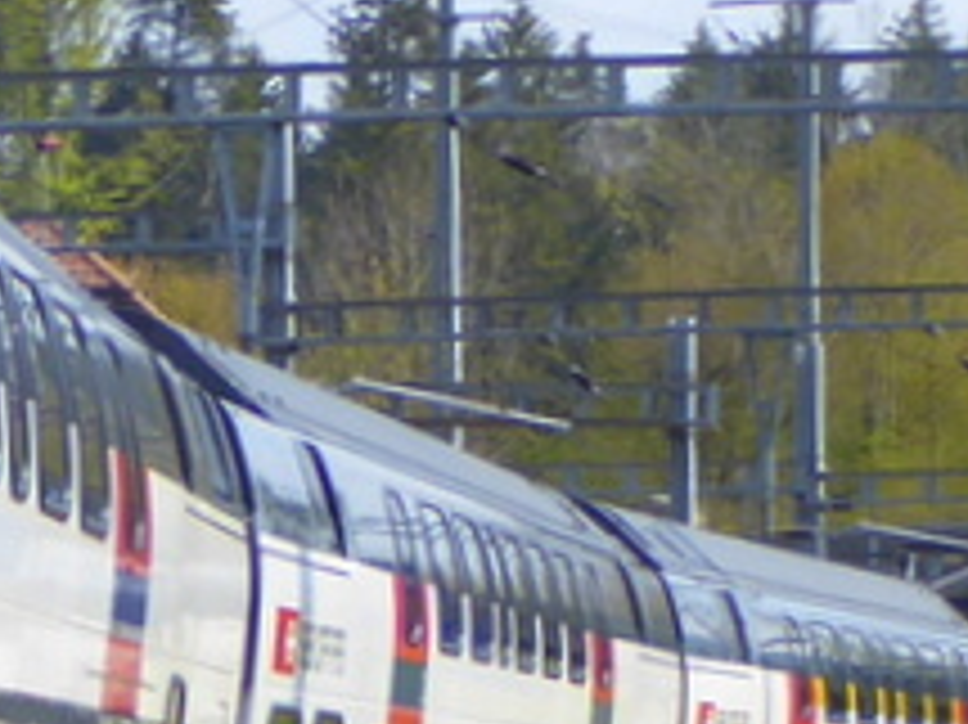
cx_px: -1144
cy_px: 881
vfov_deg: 4.1
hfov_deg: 5.3
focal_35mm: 363
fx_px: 10145
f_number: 4.3
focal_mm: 10.9
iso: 80
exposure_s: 1/400
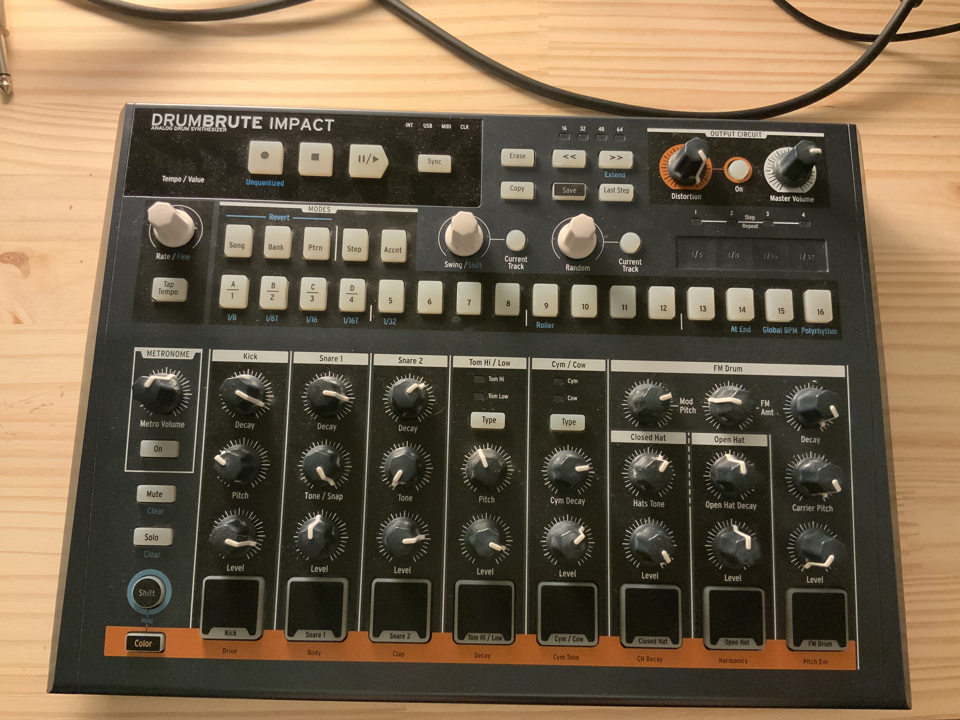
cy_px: 360
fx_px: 804
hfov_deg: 61.7
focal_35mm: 29
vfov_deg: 48.2
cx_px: 480
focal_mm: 3
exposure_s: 1/40
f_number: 1.8
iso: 320
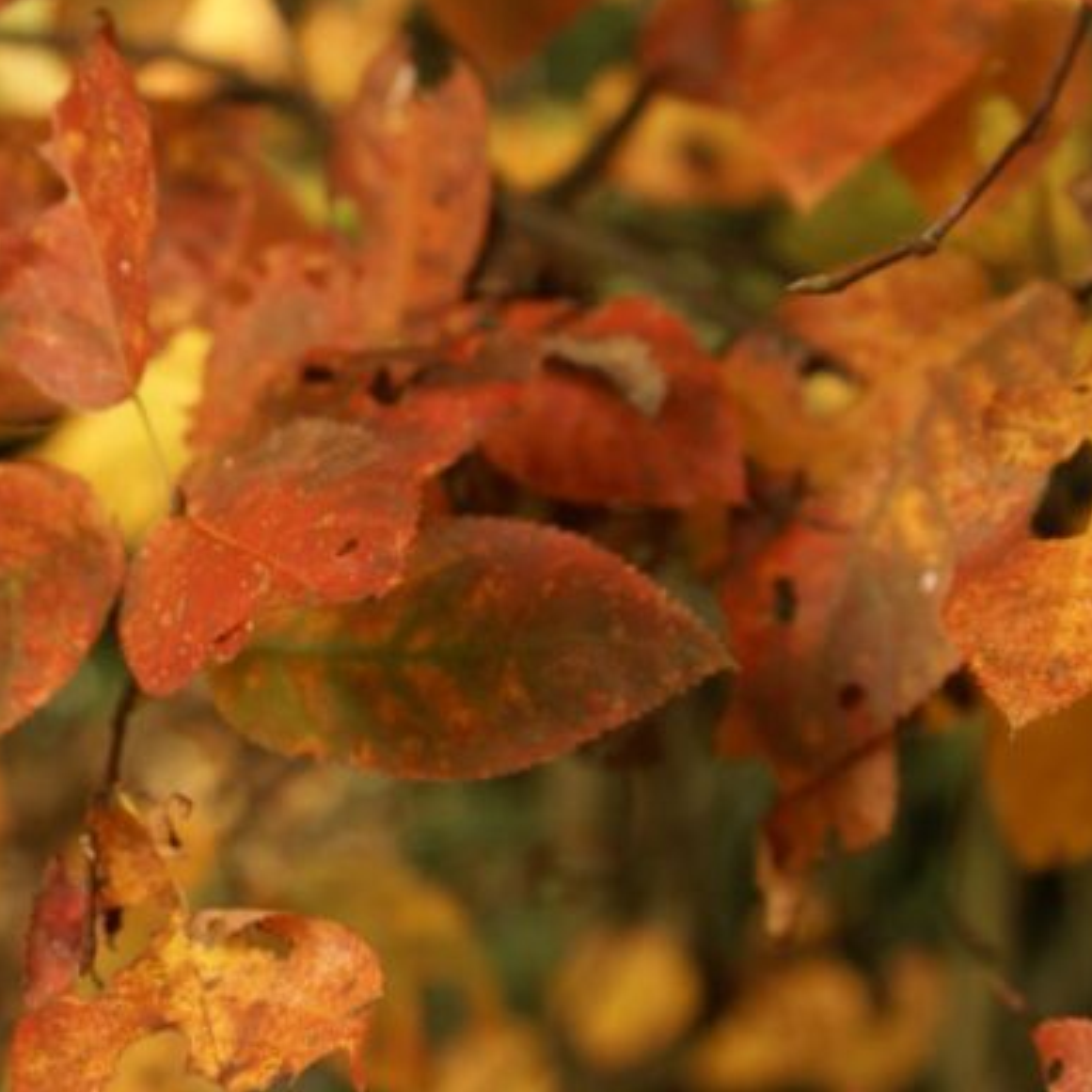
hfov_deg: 17.5
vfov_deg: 17.6
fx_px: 3533
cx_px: 293
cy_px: 532
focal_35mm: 99
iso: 200
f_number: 5.6
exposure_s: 1/80
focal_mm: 50
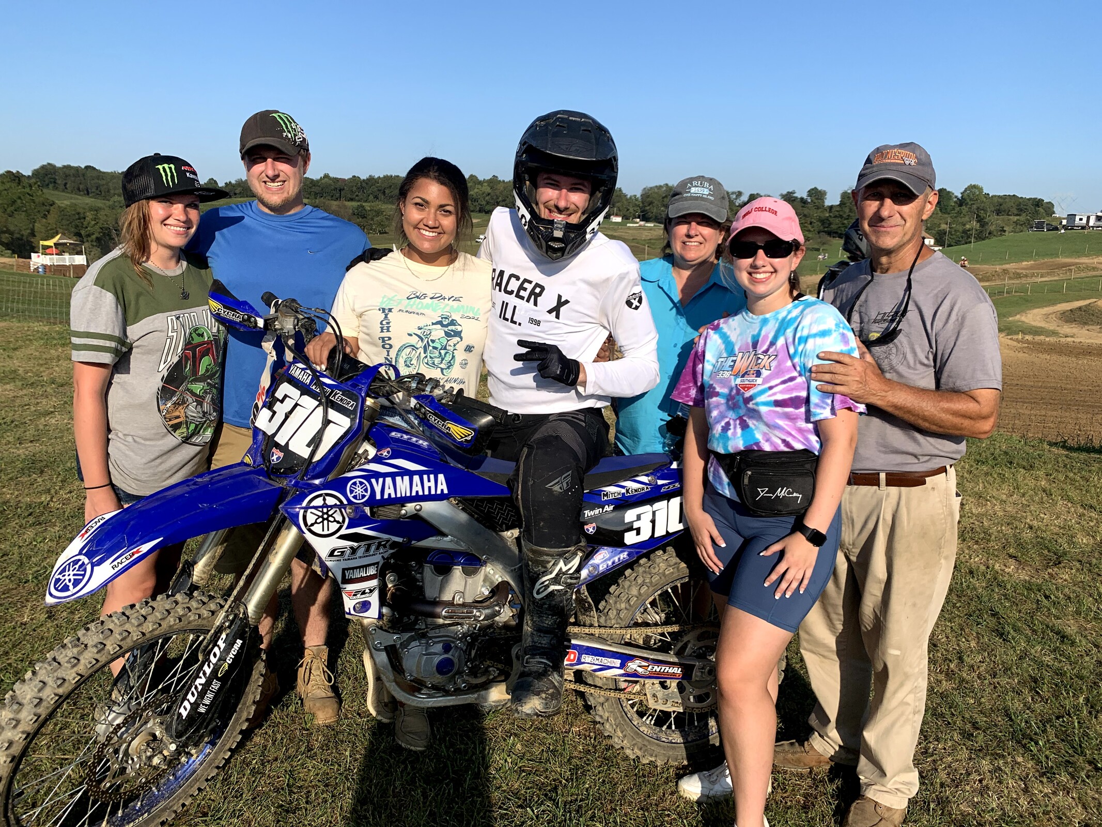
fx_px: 828
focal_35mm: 26
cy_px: 414
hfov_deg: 67.3
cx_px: 551
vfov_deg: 53.1
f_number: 1.8
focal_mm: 4.25
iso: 25
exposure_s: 1/3788
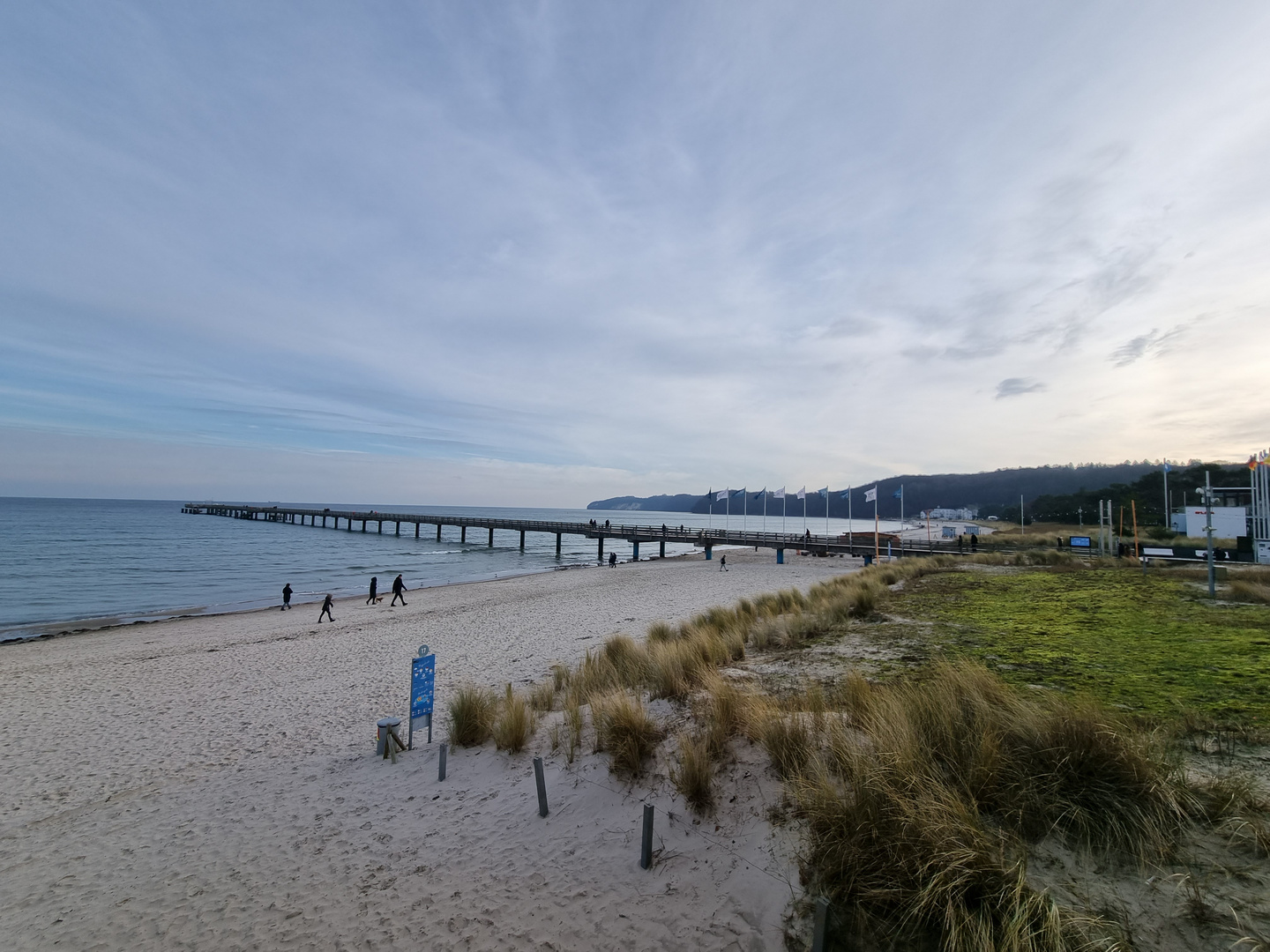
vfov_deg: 89.9
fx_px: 477
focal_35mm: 13
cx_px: 635
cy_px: 476
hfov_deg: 106.2
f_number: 2.2
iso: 50
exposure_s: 1/1604
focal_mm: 2.2
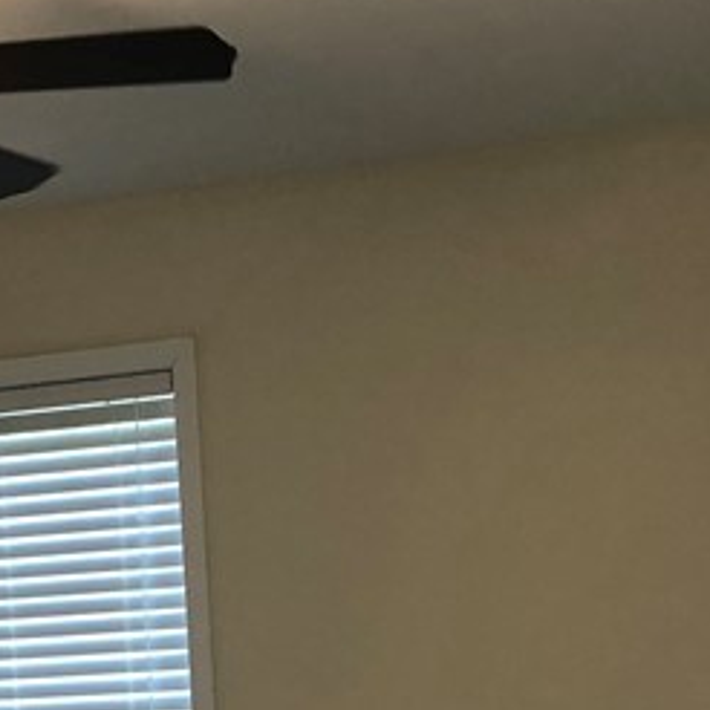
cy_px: 926
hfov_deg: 16.8
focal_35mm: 103
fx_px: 2390
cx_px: 156
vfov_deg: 16.0
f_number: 1.8
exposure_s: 1/17
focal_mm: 4
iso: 40
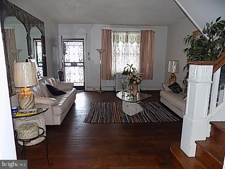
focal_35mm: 23
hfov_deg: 73.9
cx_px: 112
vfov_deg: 58.9
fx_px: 149
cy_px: 84
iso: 200
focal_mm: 4
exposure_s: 1/30
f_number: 3.1
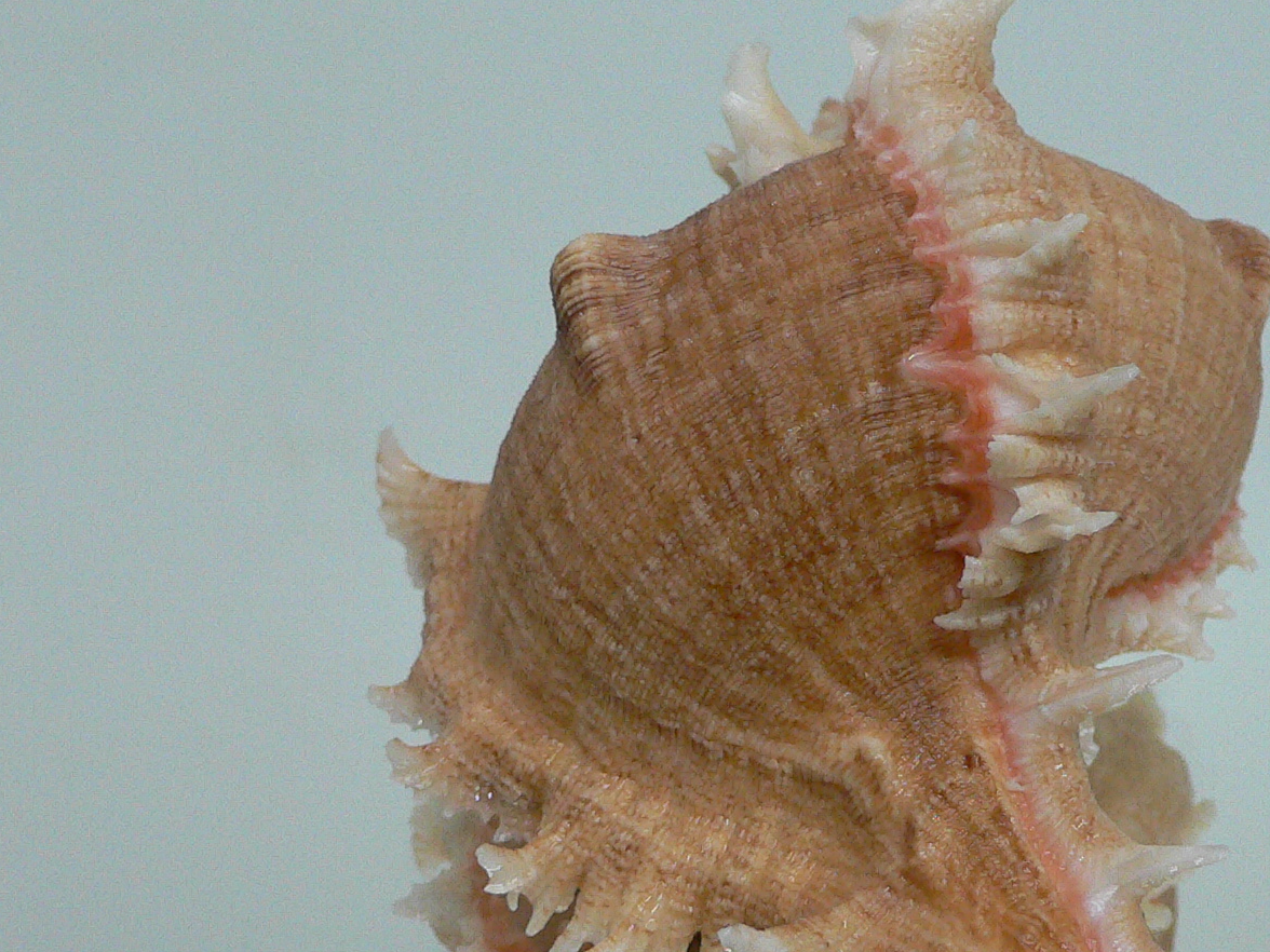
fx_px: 2201
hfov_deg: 32.0
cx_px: 814
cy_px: 657
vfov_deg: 24.3
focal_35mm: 60
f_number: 2.8
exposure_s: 1/60
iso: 200
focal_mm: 4.6
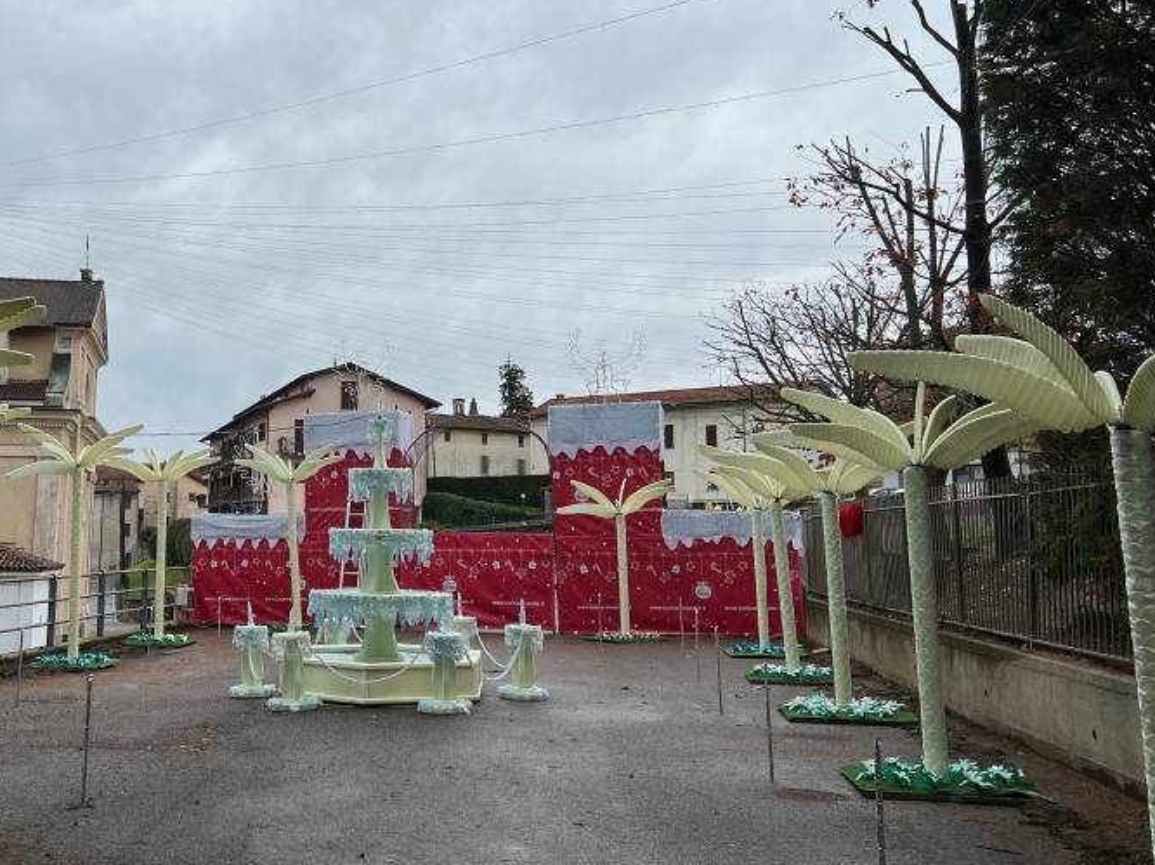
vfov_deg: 35.7
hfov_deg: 45.3
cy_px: 324
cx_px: 302
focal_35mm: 40
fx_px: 1334
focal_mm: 5.7
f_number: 1.5
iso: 50
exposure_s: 1/2353
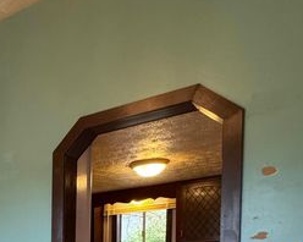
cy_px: 297
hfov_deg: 29.6
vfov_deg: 27.7
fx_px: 421
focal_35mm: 47
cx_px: -114
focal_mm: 2.22
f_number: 2.2
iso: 250
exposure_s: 1/60
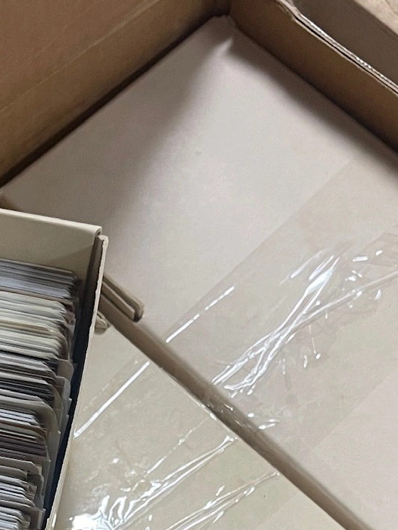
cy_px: 628
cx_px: -27
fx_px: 1119
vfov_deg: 24.3
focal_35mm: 73
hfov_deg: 19.4
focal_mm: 5.1
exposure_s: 1/60
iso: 160
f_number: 1.6
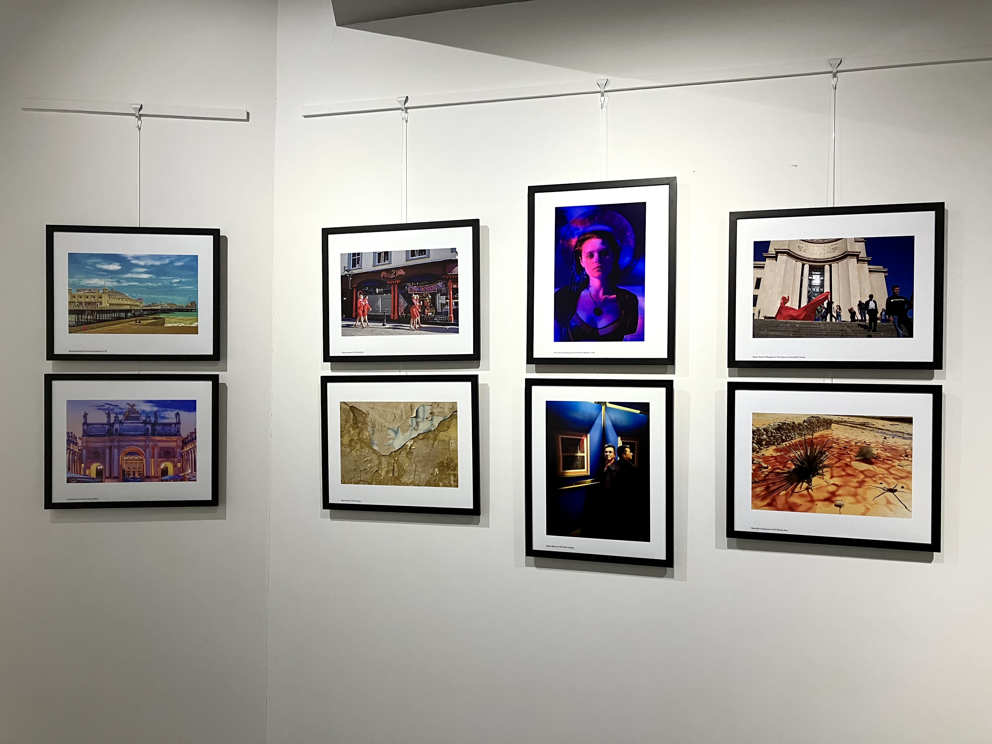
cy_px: 372
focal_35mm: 28
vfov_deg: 49.7
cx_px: 496
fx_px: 802
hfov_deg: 63.4
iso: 100
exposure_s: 1/60
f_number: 1.8
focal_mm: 3.99
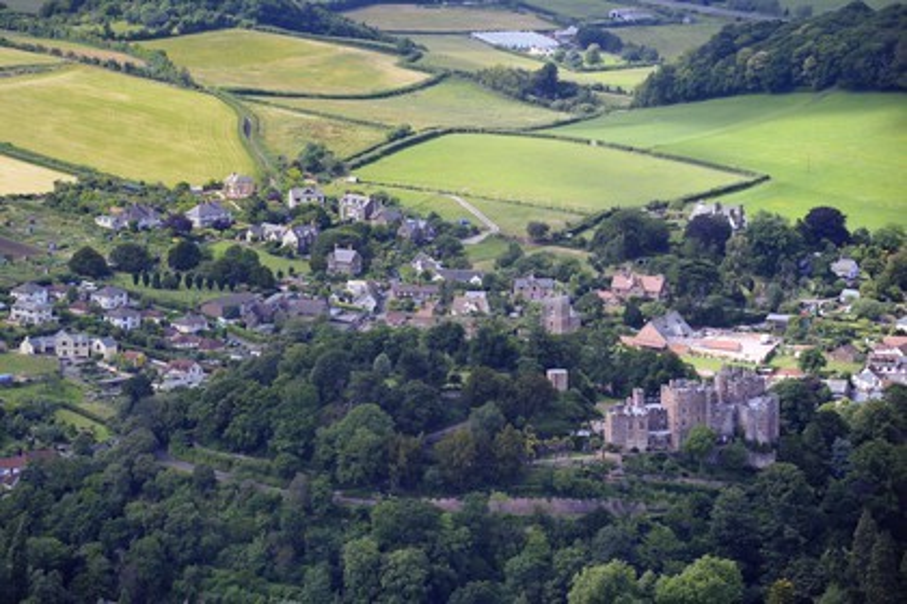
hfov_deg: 10.3
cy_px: 302
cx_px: 454
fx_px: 5038
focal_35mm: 200
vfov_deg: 6.9
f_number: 5.6
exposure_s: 1/800
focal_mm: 200
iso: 400
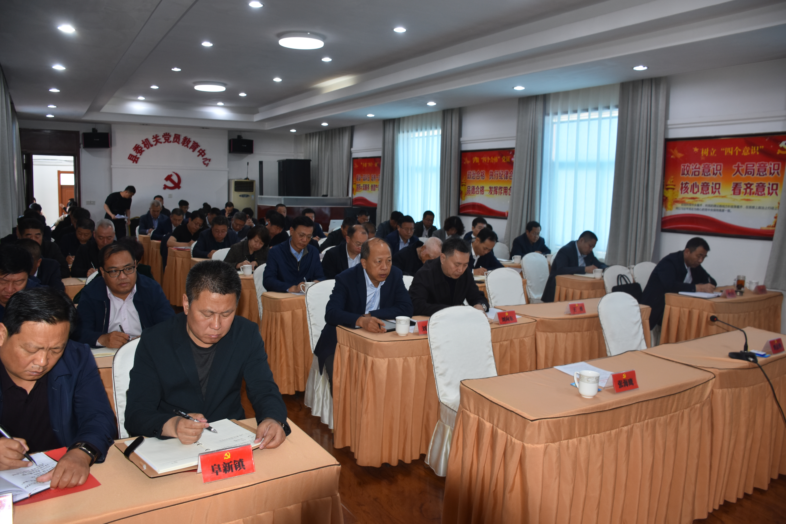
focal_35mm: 27
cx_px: 393
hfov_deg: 67.4
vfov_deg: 47.9
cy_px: 262
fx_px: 589
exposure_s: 1/60
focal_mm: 18
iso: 400
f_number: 3.5
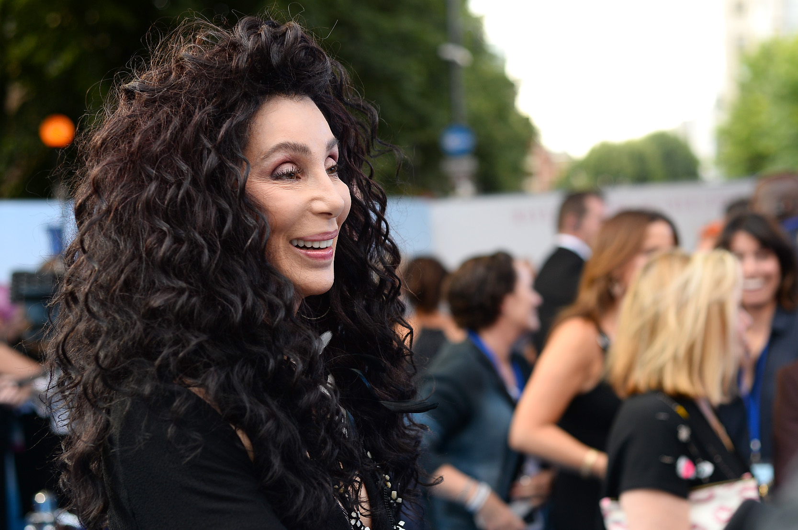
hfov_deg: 39.6
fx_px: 1107
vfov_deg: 26.9
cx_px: 399
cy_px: 265
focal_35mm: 50
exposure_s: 1/250
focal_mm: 50
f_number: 2.8
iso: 160
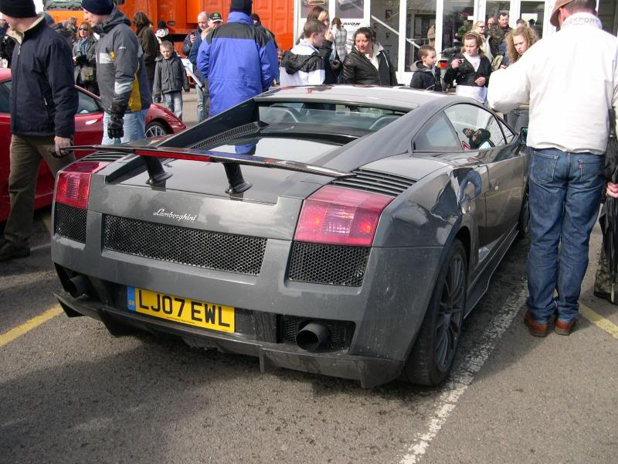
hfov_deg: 49.0
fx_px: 678
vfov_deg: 37.7
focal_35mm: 38
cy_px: 232
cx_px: 309
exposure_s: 1/543
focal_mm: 8
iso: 100
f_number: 2.8
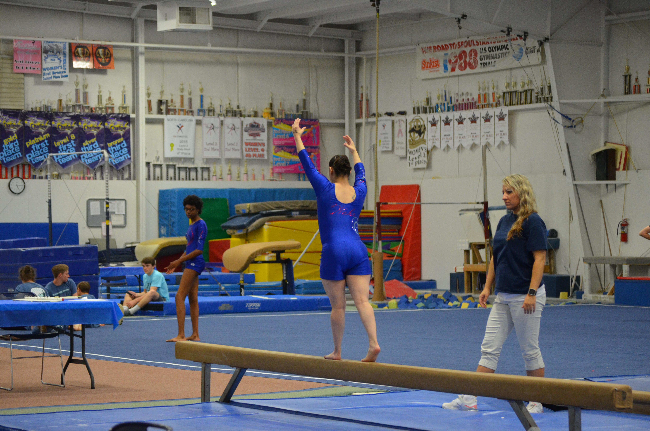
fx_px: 1946
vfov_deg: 12.6
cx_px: 325
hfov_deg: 19.0
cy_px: 216
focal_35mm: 108
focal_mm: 72
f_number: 4.2
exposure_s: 1/100
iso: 1600
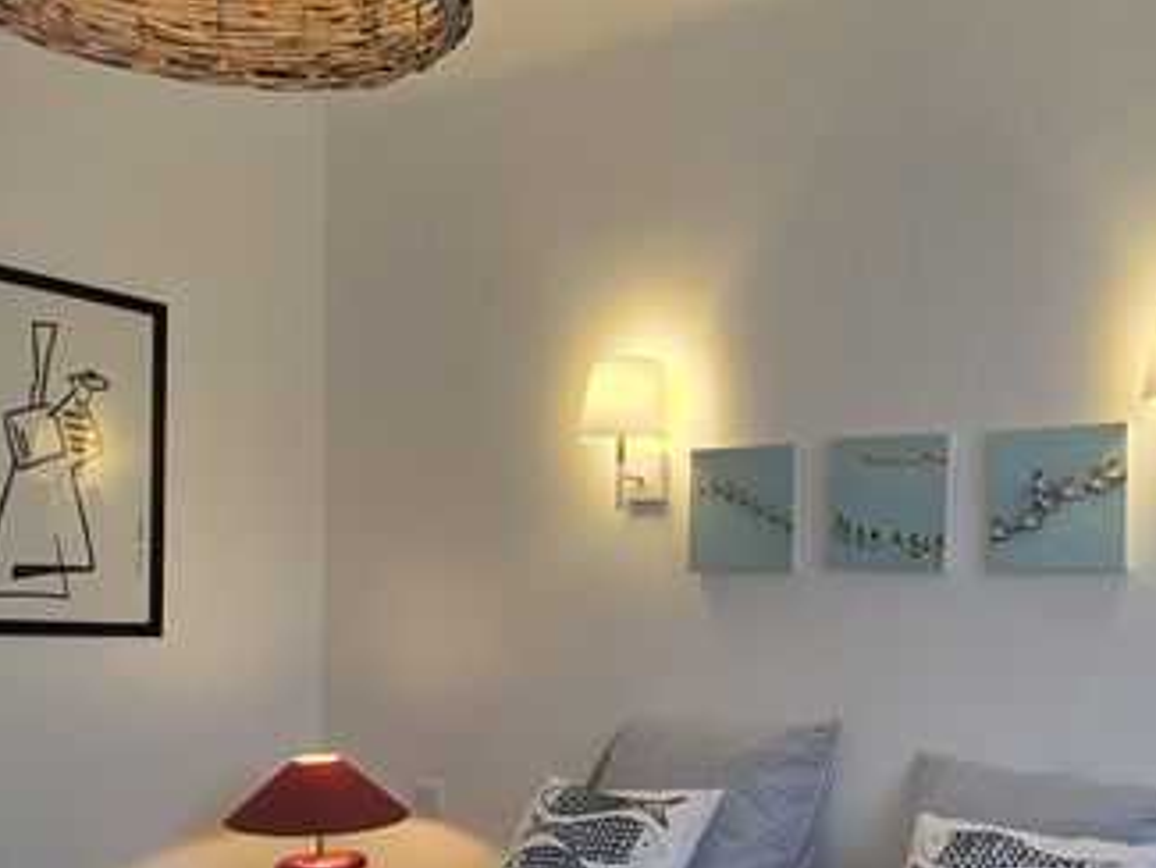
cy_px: 676
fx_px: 1370
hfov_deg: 45.3
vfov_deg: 34.2
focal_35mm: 41
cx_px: 729
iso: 50
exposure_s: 1/100
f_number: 1.9
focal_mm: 2.2
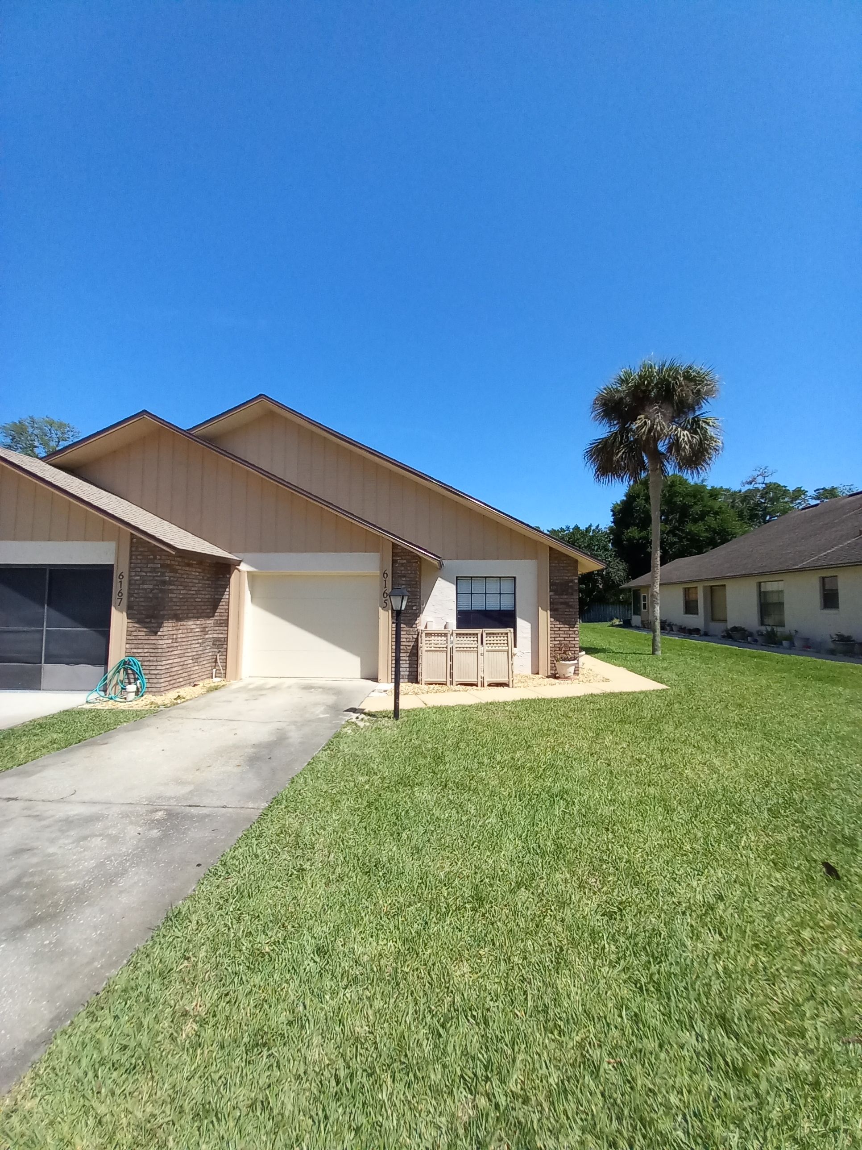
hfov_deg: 89.9
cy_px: 575
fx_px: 432
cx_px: 431
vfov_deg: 106.2
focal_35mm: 13
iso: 40
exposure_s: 1/1035
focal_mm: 1.13
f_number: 2.2
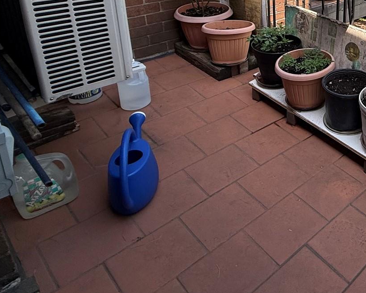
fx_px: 368
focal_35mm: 34
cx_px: 421
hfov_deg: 40.3
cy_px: 8
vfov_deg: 38.9
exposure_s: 1/461
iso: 64
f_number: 2.2
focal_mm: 2.22
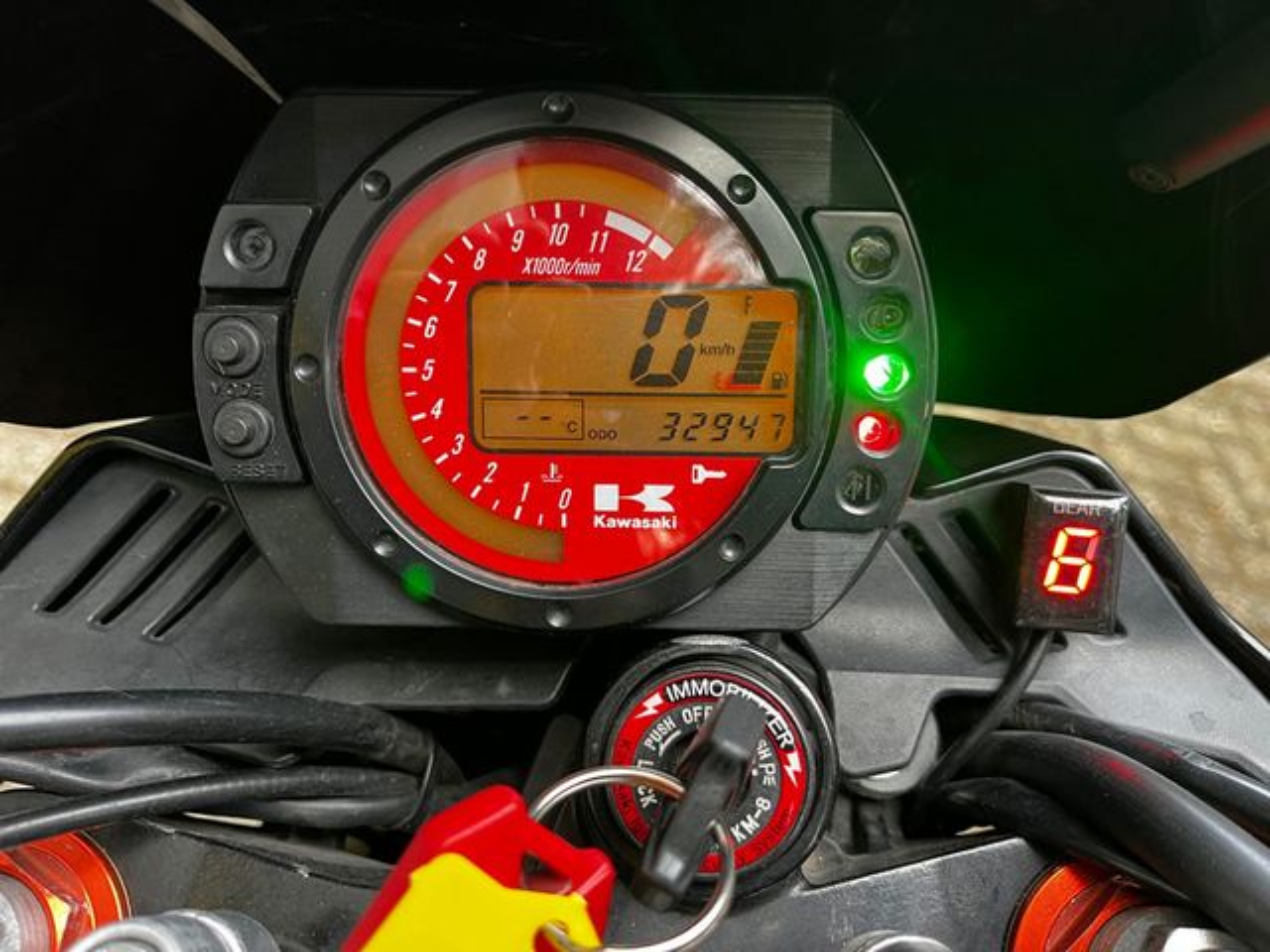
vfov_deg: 53.1
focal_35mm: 26
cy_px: 476
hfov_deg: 67.3
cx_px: 635
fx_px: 954
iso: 250
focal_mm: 5.1
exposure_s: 1/60
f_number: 1.6
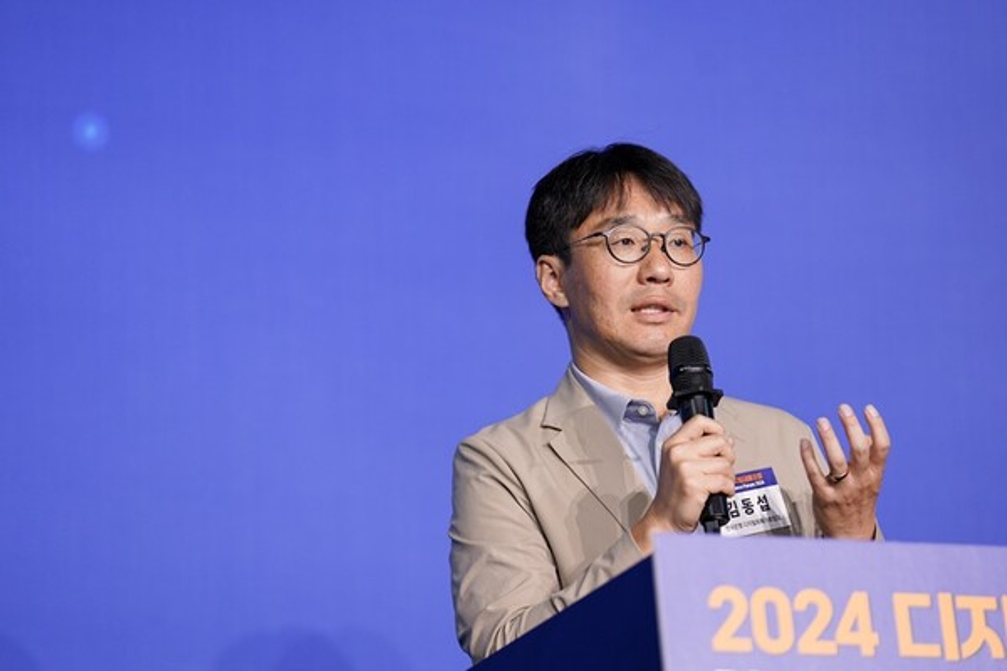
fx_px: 4559
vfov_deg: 8.4
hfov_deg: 12.6
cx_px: 504
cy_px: 336
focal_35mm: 163
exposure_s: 1/125
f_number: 2.8
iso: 800
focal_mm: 163
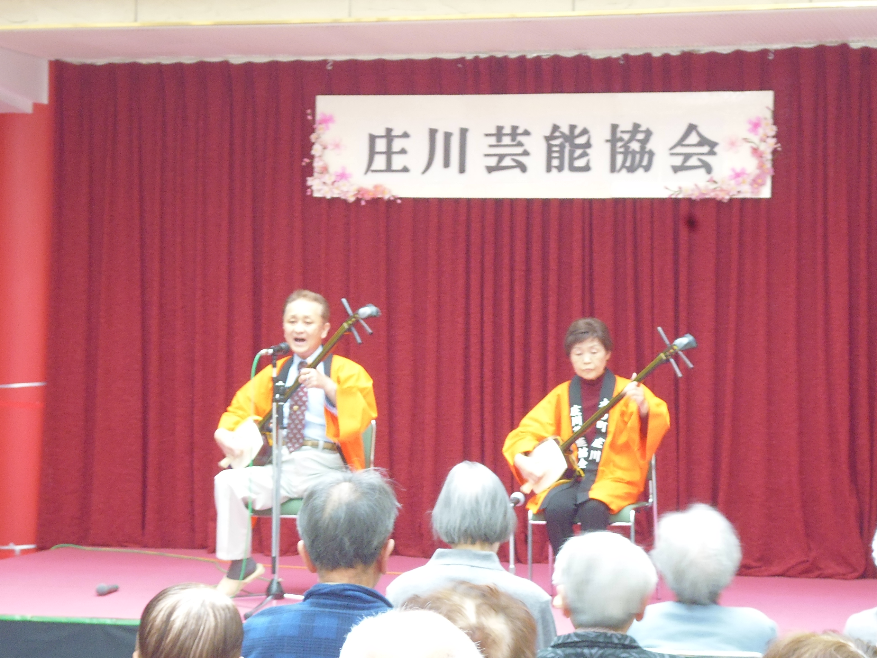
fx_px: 2559
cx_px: 440
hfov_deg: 19.4
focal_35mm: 101
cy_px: 329
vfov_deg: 14.6
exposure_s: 1/5
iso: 400
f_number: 6.1
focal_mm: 17.7
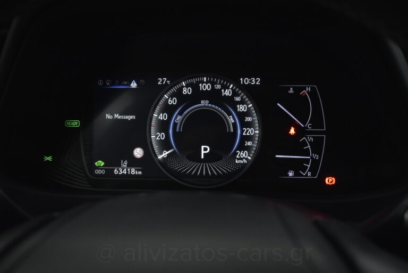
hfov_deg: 51.3
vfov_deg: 35.5
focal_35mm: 38
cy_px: 136
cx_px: 204
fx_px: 425
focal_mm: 25
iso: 1600
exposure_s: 1/160
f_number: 4
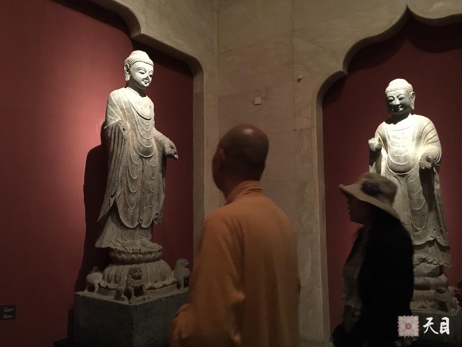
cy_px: 174
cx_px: 231
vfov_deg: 48.2
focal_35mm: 29
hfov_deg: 61.7
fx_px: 387
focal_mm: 4.15
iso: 160
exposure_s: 1/4
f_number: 2.2
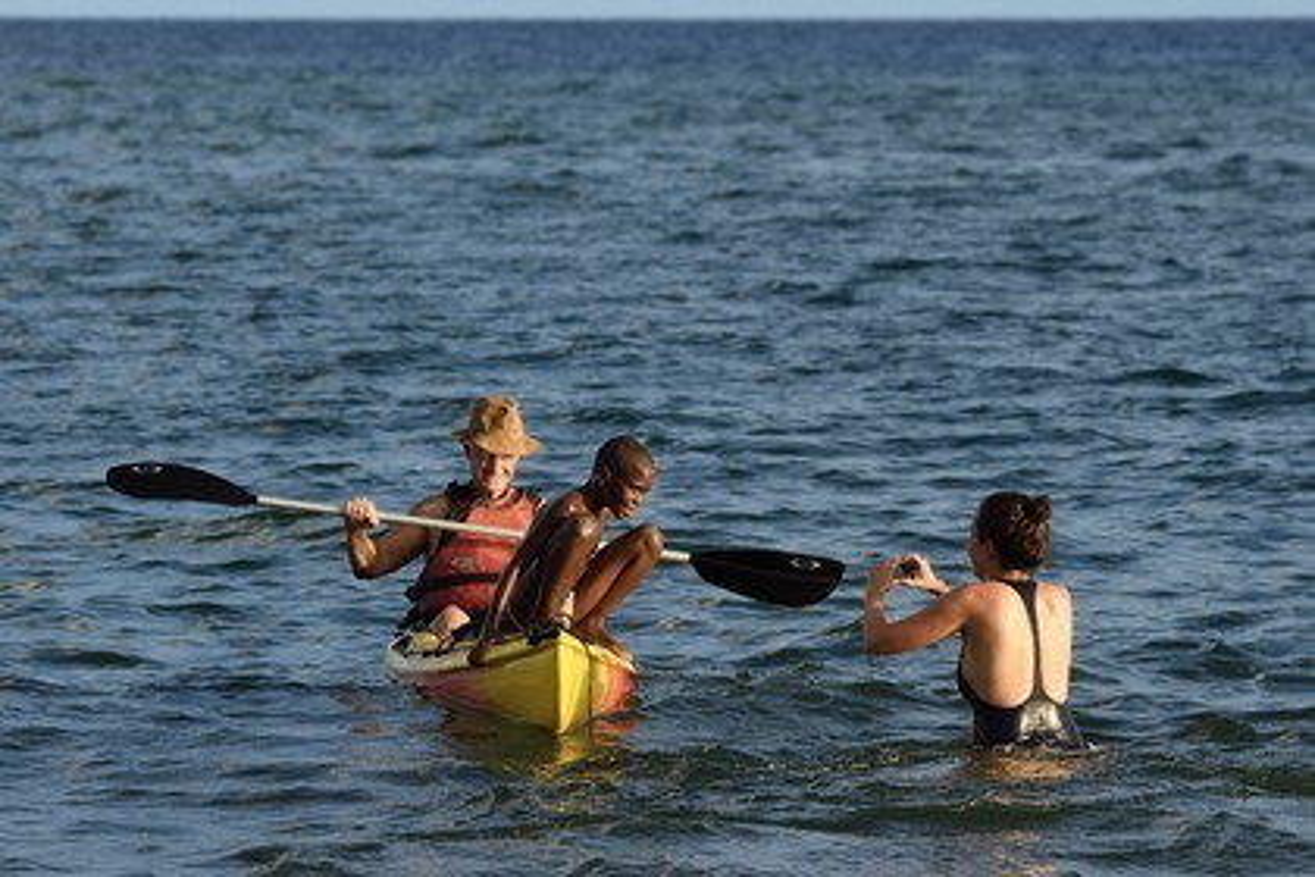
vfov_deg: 6.9
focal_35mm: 200
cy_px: 438
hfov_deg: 10.3
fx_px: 7305
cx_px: 658
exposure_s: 1/320
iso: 200
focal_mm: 200
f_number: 7.1
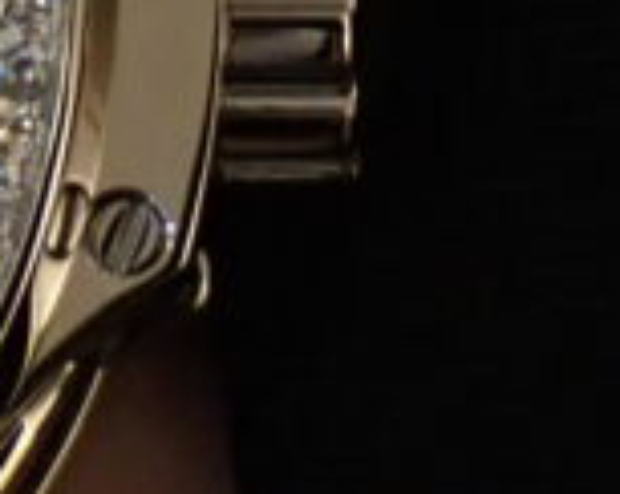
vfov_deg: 2.6
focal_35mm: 589
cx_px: -766
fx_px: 10794
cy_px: -28
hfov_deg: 3.3
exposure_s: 1/80
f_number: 4.1
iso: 400
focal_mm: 13.65
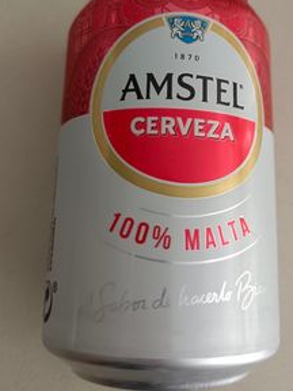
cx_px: 180
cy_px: 138
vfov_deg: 49.5
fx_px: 418
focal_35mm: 37
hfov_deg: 38.5
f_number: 1.79
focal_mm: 4.74
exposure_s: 1/50
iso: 444
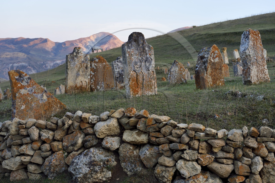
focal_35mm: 70
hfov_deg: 28.9
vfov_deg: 19.4
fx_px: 534
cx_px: 138
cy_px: 92
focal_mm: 70
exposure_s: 1/80
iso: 400
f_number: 9
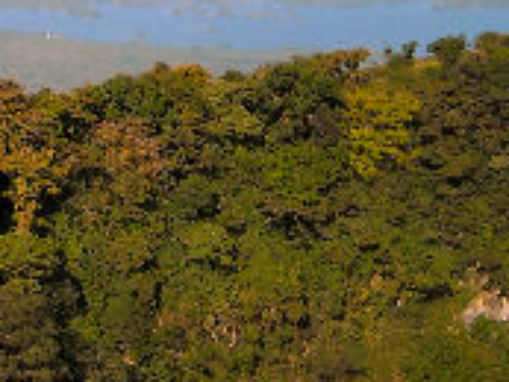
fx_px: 1486
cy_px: 25
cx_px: -191
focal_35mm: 101
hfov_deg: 17.9
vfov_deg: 14.5
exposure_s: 1/353
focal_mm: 5.7
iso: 64
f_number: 5.6
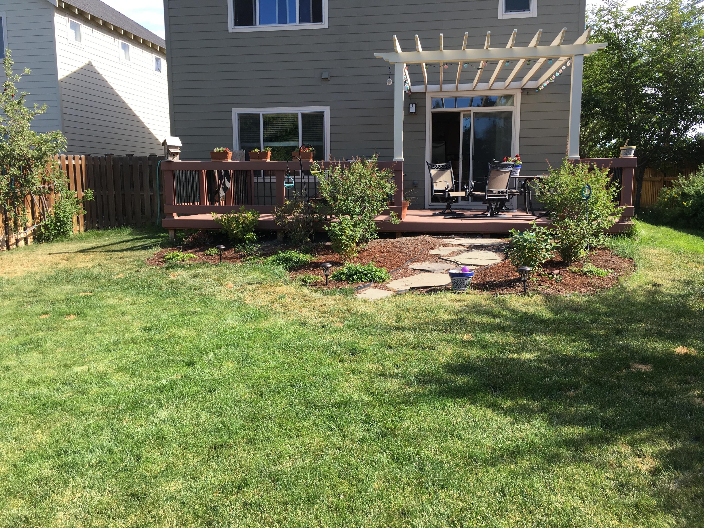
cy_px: 264
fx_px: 590
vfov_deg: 48.2
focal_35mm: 29
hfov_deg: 61.7
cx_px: 352
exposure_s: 1/455
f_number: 2.2
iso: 25
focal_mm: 4.15
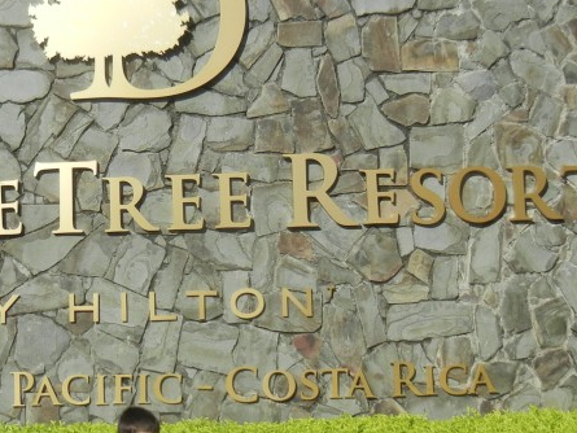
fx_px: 1150
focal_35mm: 69
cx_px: 153
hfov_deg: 27.8
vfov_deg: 21.2
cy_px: 292
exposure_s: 1/524
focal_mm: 5.4
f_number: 7
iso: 160
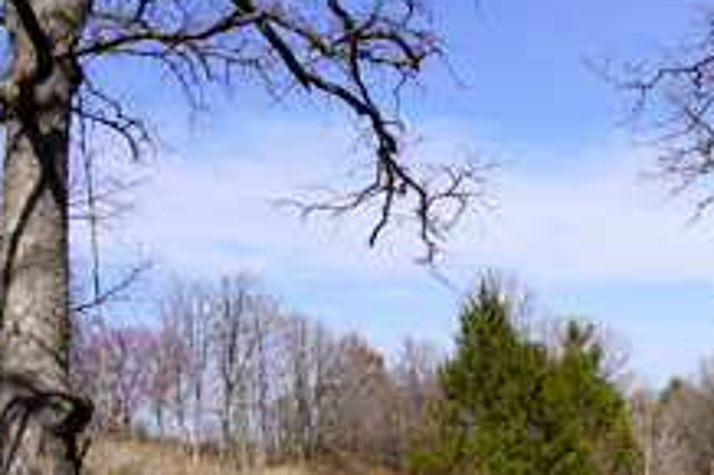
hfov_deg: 29.7
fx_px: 1289
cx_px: 635
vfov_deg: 20.5
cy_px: 419
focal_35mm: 65
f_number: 10
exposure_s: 1/200
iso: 100
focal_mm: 21
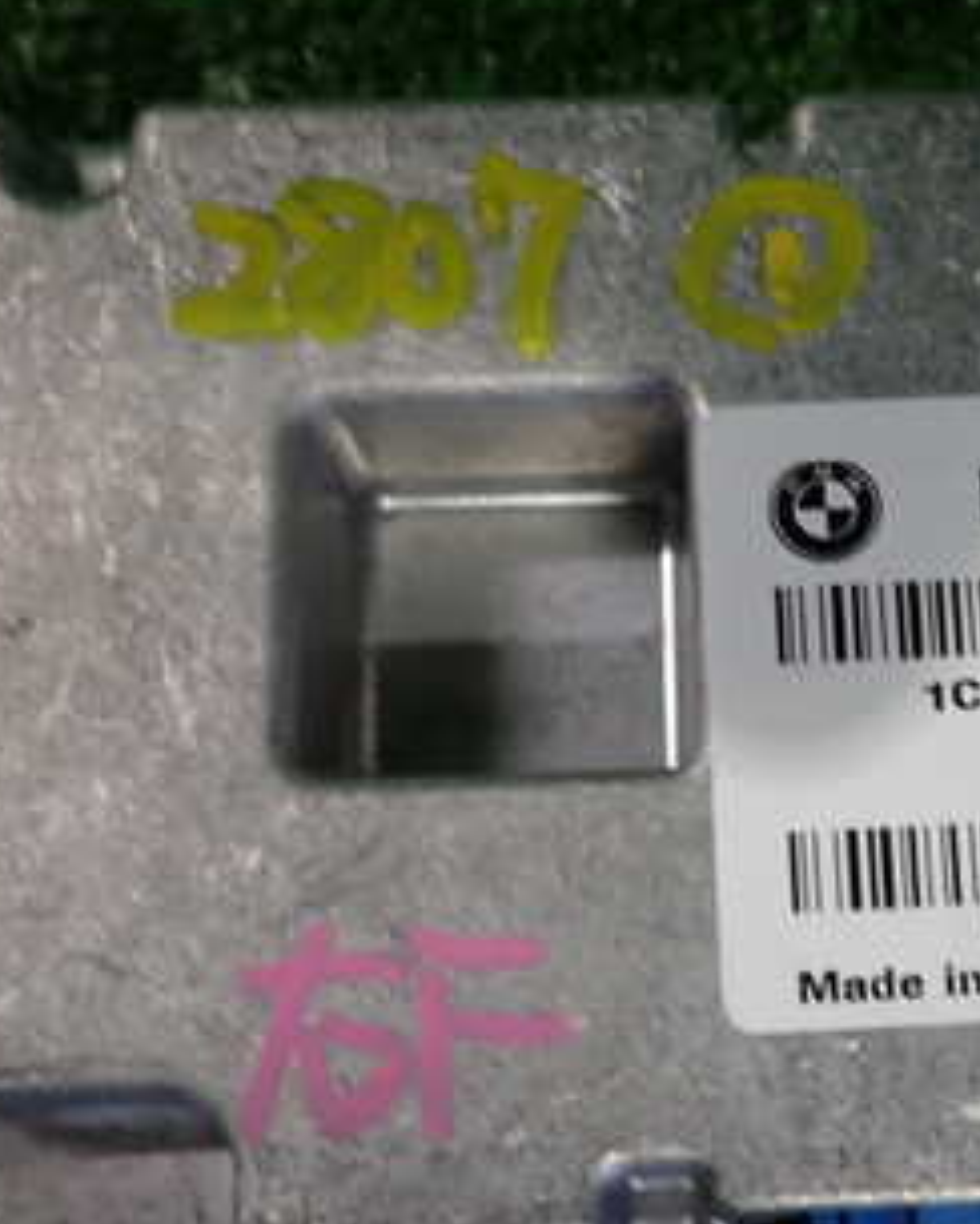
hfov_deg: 30.5
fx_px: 1740
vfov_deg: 38.7
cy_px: 718
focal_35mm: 48
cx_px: 823
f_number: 2
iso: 200
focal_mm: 4.5
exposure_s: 1/40
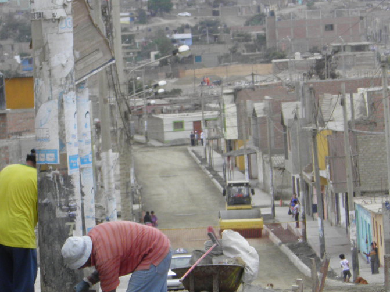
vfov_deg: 5.5
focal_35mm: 269
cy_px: 183
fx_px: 3030
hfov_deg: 7.4
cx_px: 120
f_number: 5.7
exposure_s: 1/160
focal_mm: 25.4
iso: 50
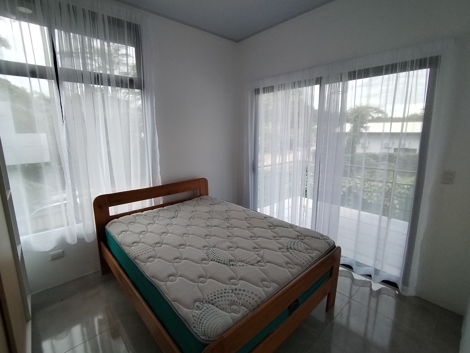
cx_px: 235
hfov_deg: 91.0
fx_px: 231
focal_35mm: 17
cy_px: 176
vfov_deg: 74.7
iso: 100
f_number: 2.2
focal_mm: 1.42
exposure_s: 1/586
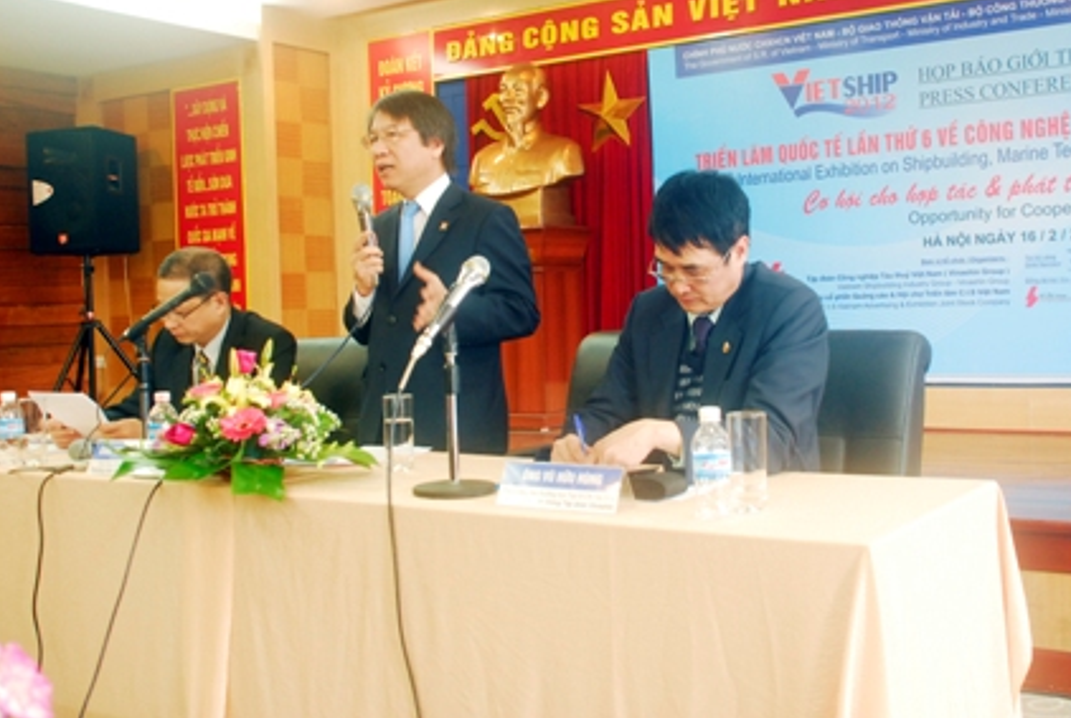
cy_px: 301
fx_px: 1192
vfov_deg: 33.5
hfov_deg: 48.3
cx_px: 596
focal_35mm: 40
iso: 500
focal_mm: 22
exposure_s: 1/20
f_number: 3.8
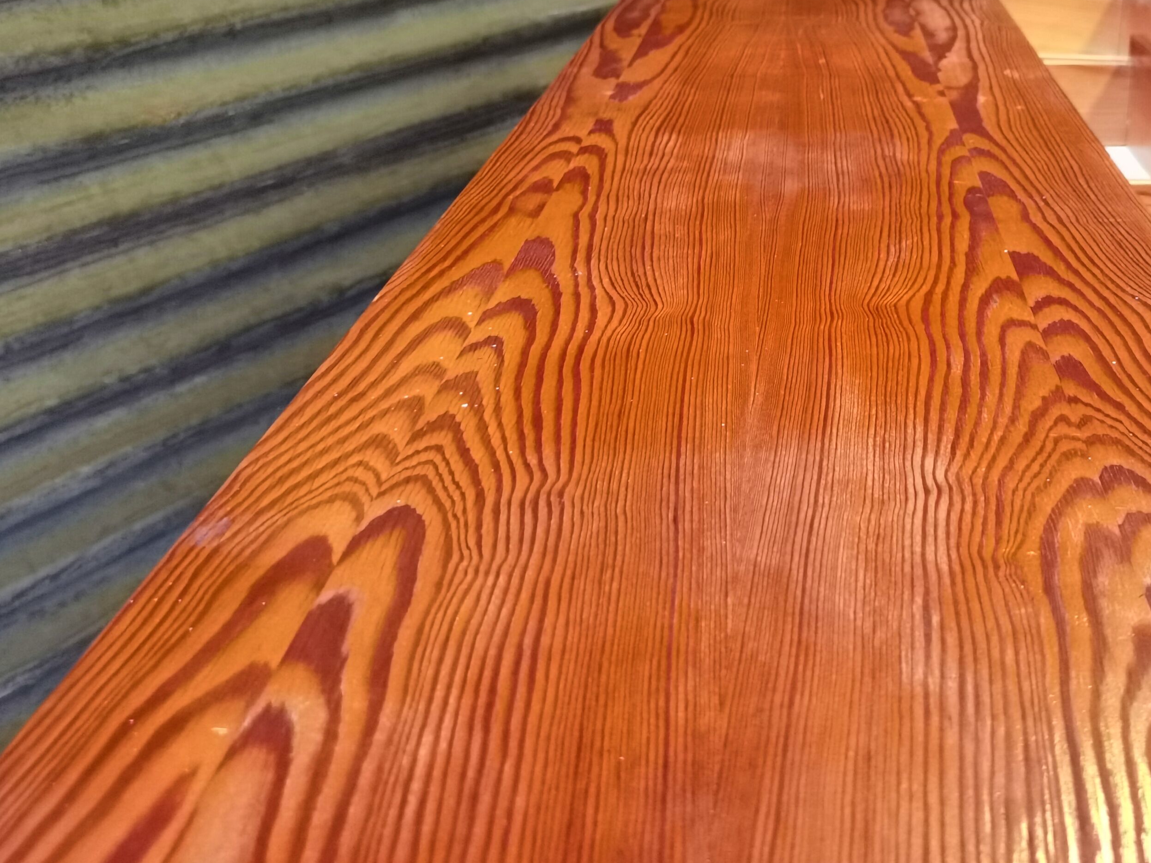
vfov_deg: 31.2
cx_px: 798
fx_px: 1530
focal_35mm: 46
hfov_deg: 40.5
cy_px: 259
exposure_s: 1/25
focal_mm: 6.71
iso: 640
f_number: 1.9
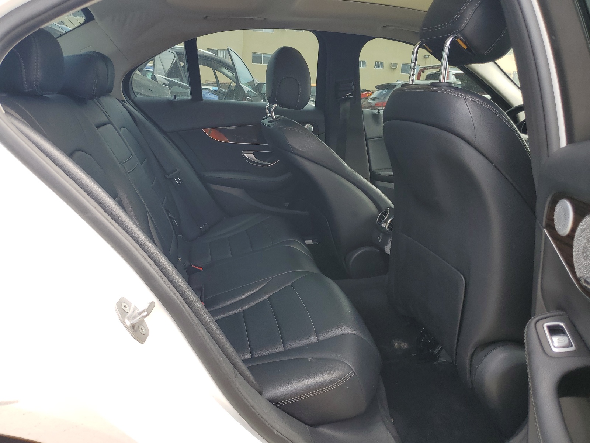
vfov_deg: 53.1
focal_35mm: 26
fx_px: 443
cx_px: 295
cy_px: 222
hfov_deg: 67.3
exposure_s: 1/476
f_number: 1.5
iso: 50
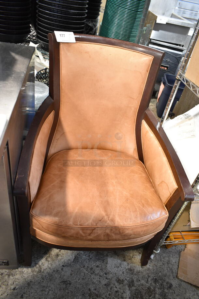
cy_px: 150
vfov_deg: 67.3
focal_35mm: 27
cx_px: 100
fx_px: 224
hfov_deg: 48.0
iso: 800
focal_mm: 18
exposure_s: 1/30
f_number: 3.5
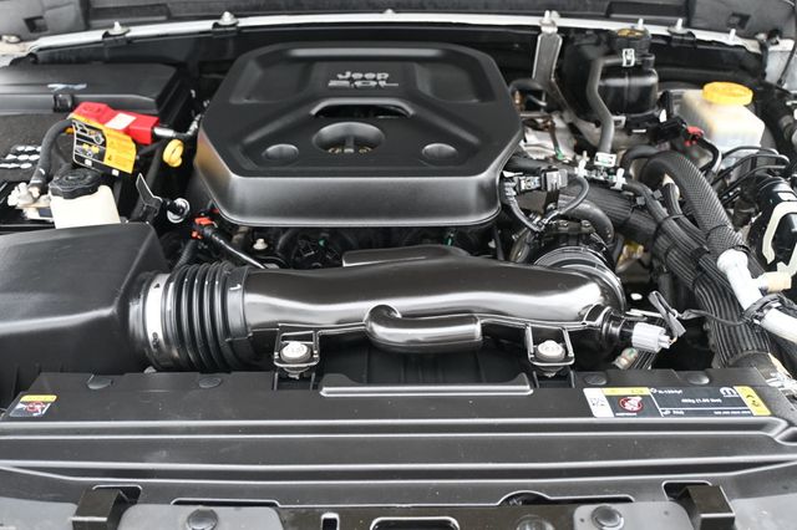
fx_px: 714
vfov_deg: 40.8
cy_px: 265
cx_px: 398
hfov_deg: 58.4
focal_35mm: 32
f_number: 4
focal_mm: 21.5
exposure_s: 1/125
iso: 720
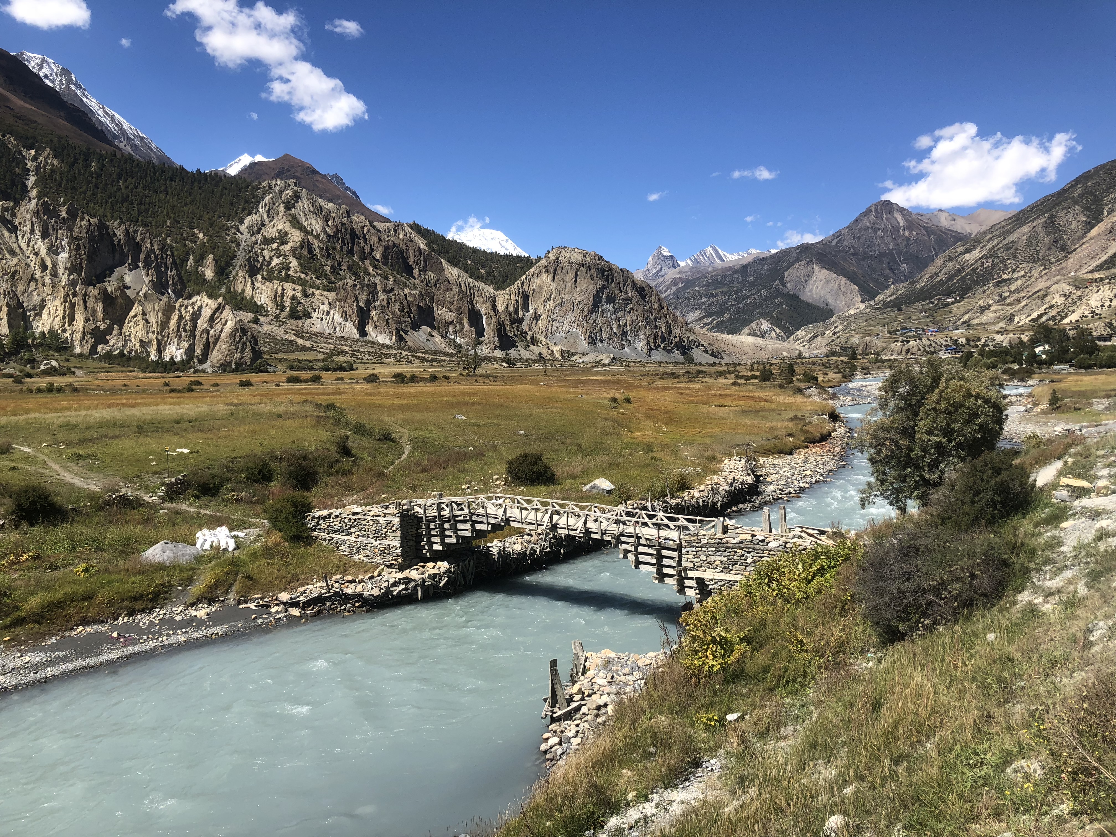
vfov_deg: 49.7
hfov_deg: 63.4
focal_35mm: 28
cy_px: 418
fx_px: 903
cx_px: 558
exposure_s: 1/1715
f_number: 1.8
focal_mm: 3.99
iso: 20
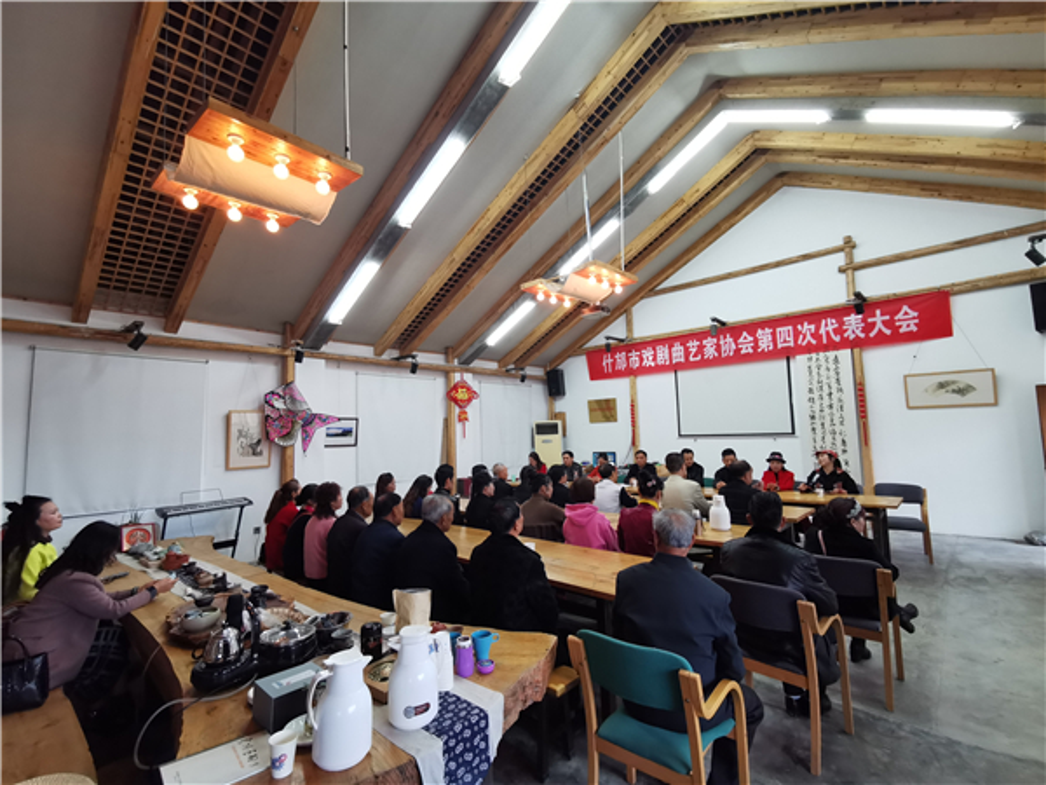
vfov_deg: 78.1
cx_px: 523
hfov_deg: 94.5
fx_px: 483
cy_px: 392
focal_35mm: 16
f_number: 2.2
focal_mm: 2.35
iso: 250
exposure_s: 1/33.3
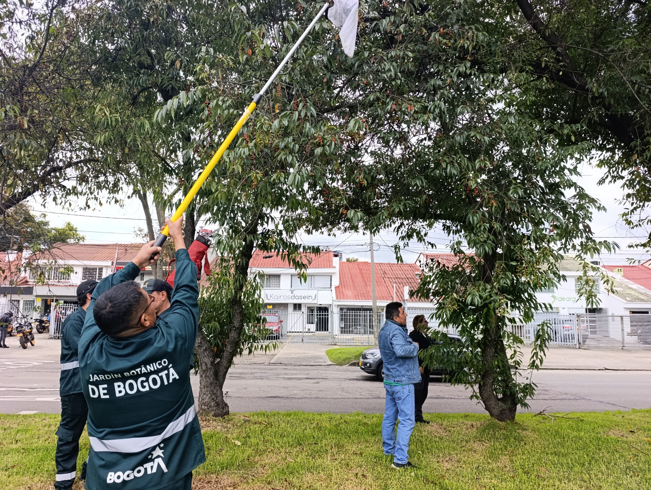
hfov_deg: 73.8
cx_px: 326
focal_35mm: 23
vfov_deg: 59.0
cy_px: 245
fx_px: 433
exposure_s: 1/245
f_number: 1.6
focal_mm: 6.14
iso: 50
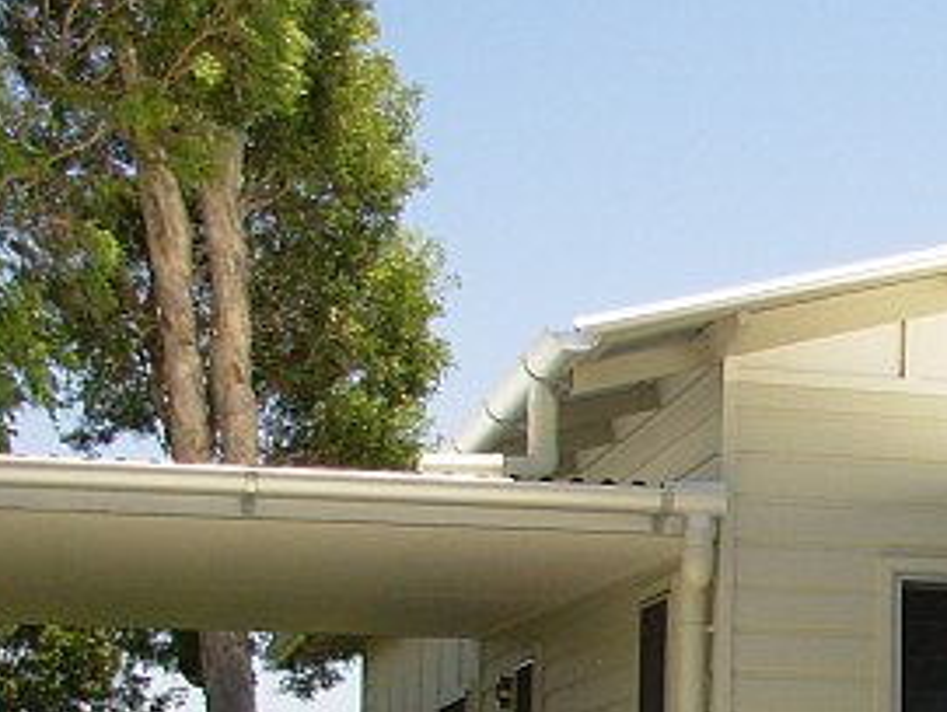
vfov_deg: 12.9
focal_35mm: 112
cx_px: 1356
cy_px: 841
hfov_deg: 16.3
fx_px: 3068
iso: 50
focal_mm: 6.3
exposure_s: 1/724
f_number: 2.9
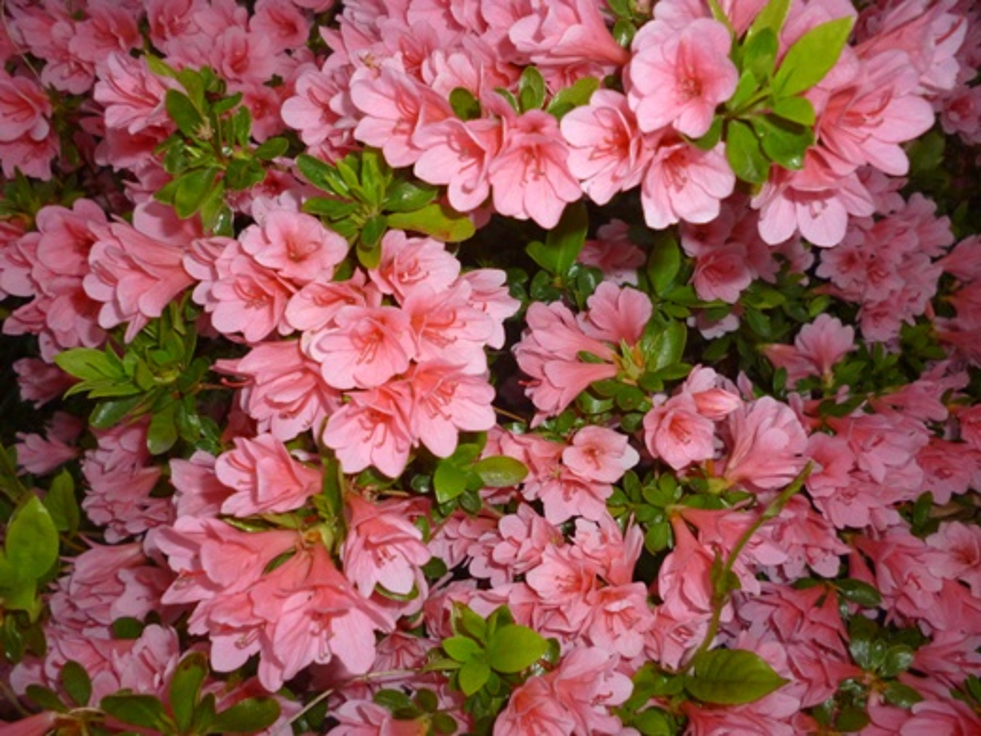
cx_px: 490
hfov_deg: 63.4
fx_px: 794
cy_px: 368
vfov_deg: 49.7
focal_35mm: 28
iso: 200
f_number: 3.1
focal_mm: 5
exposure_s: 1/60
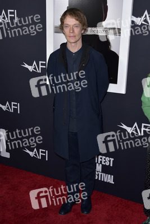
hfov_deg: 29.9
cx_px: 75
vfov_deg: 43.6
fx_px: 281
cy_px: 112
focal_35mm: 45
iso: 500
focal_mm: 45
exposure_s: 1/200
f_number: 6.3
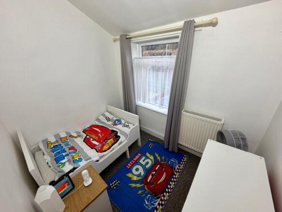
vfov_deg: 85.7
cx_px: 141
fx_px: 114
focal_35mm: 14
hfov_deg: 102.1
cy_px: 106
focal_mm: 2.22
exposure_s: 1/96
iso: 64
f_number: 2.2
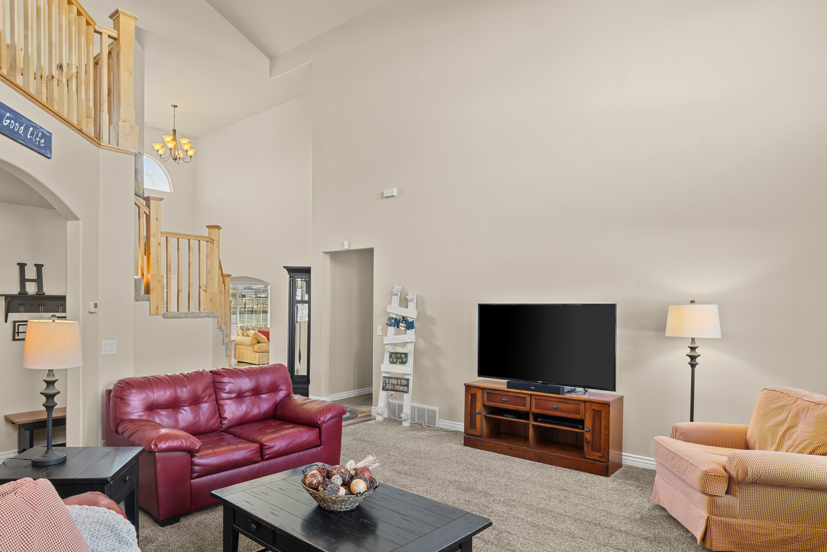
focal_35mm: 22
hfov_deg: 77.9
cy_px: 311
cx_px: 340
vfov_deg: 57.1
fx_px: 505
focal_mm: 16
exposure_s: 1/1.67
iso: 400
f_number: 9
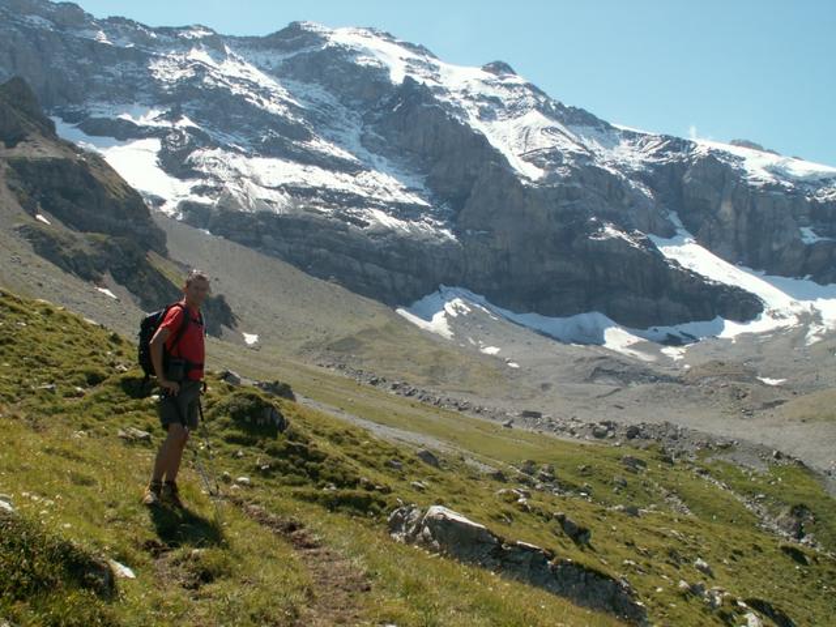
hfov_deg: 52.6
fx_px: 845
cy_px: 314
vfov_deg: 40.7
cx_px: 418
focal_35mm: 35
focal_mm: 5.86
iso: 50
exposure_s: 1/160
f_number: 6.3
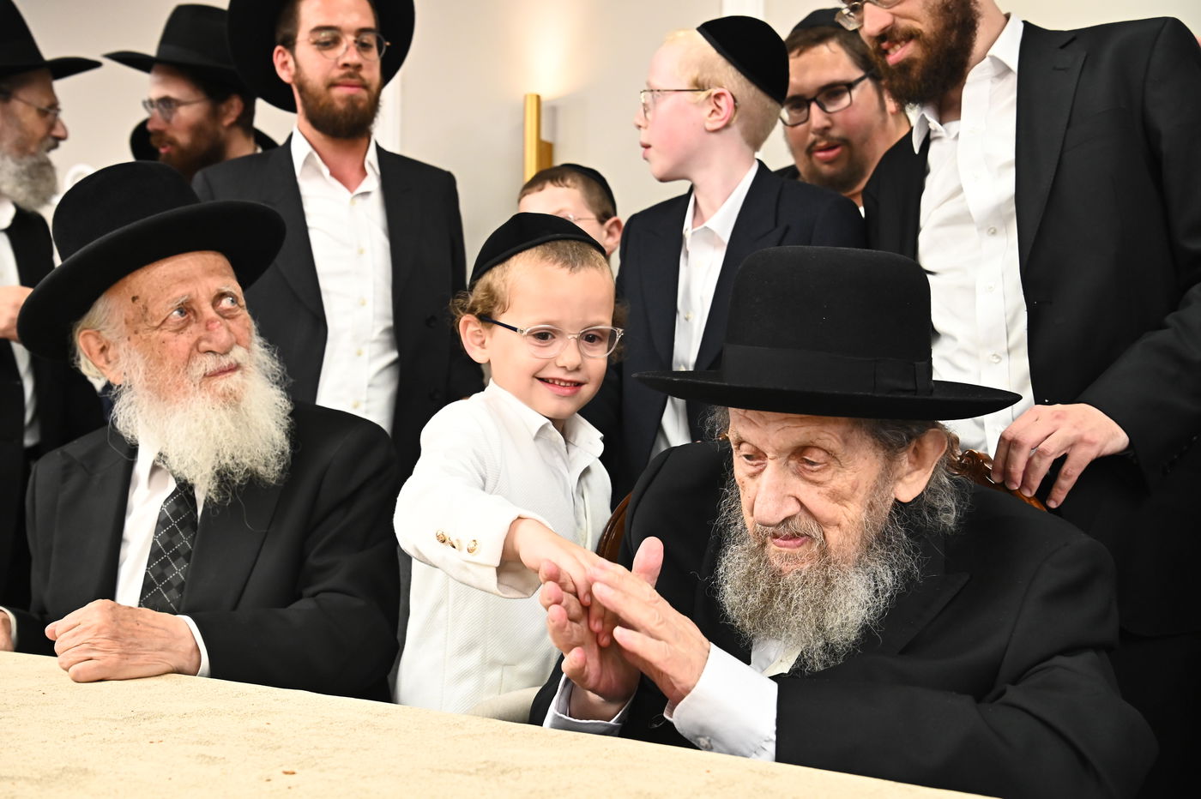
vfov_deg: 33.4
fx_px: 1334
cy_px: 400
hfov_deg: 48.5
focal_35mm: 40
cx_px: 600
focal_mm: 40
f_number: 5.6
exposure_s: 1/200
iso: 3200
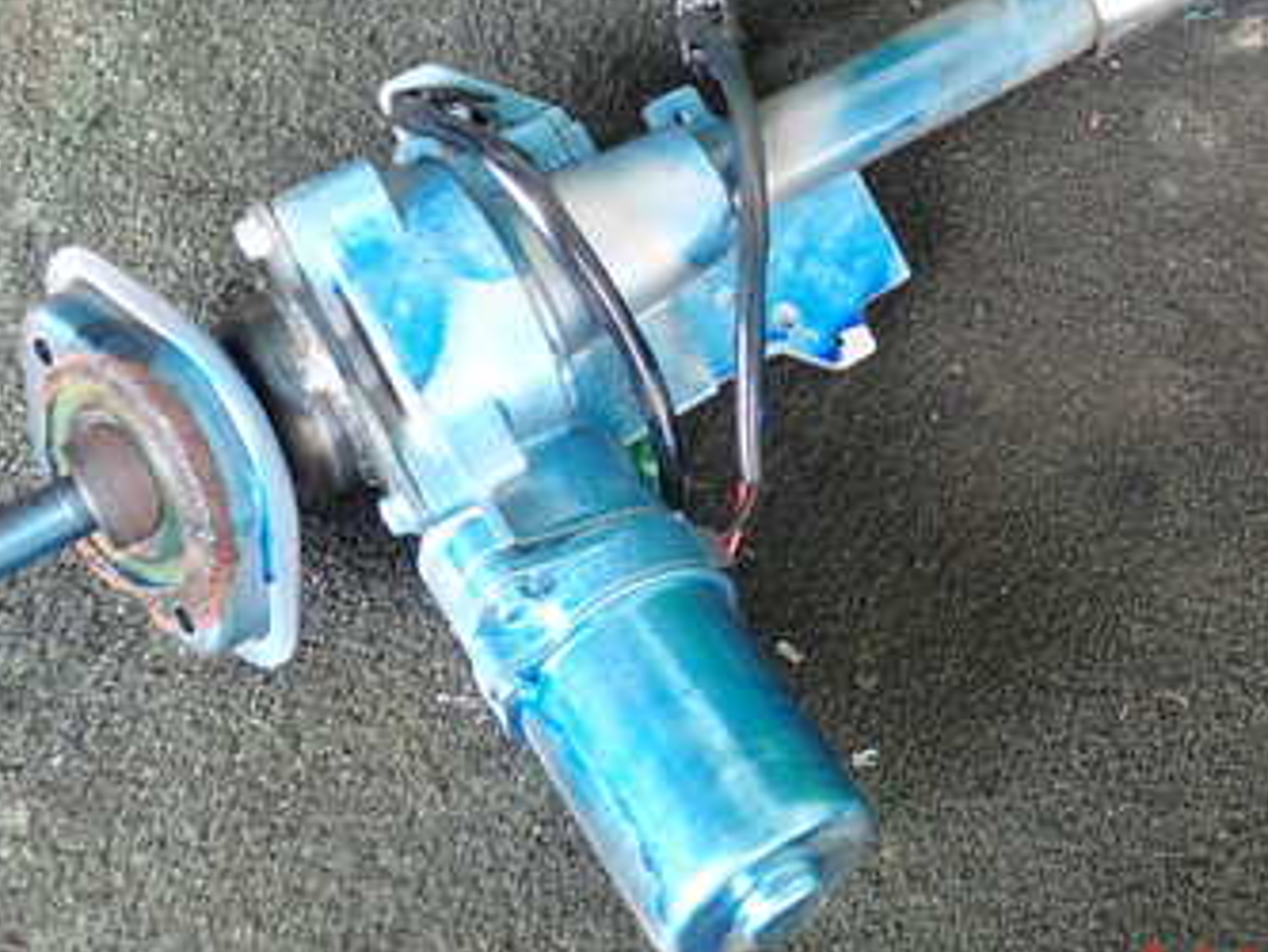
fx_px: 1979
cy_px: 175
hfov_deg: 35.1
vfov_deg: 26.5
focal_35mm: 54
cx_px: 864
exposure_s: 1/40
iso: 200
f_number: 2.3
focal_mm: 5.4
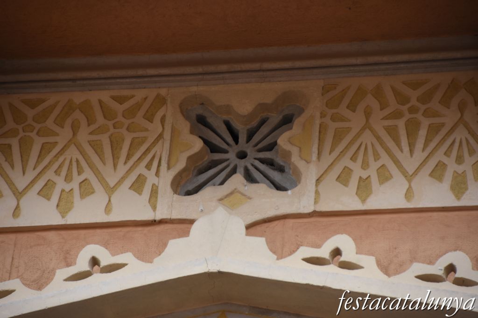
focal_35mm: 278
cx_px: 239
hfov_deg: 7.4
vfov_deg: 4.9
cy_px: 159
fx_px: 3683
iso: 400
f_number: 6
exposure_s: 1/400
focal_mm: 185
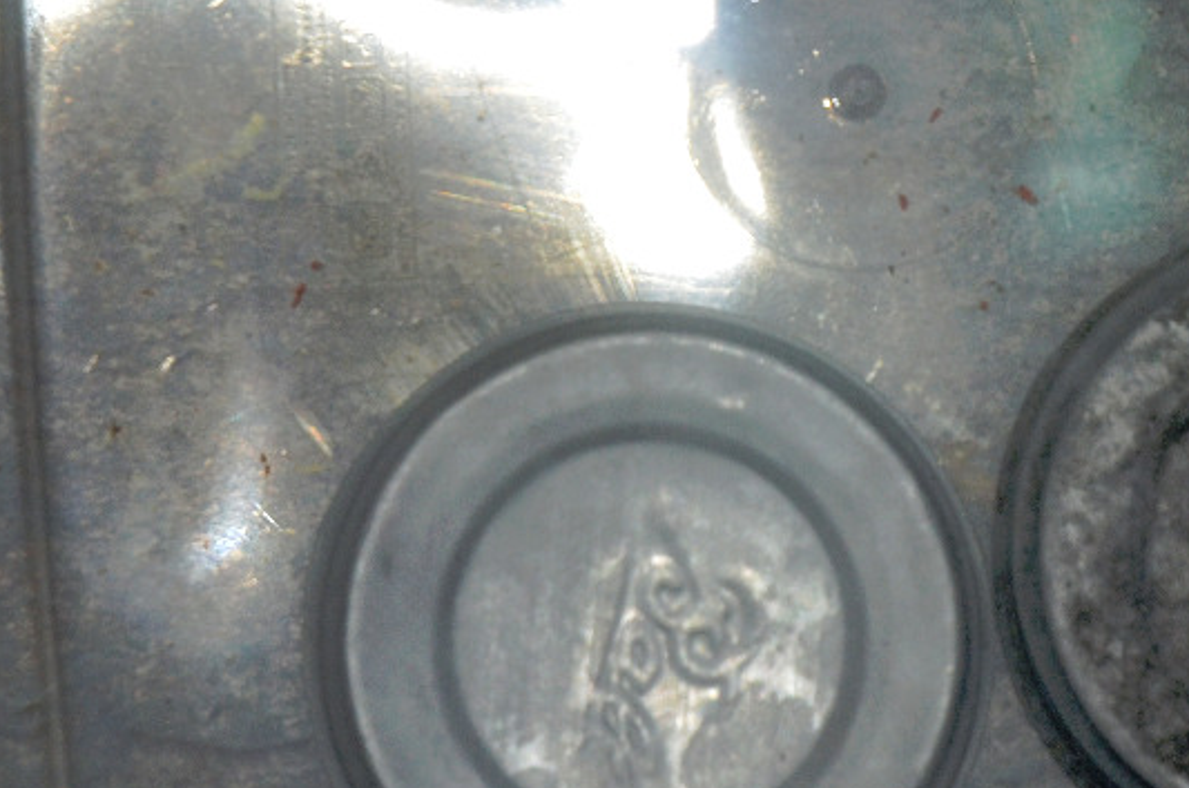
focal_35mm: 253
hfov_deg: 8.2
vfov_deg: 5.4
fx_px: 8323
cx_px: 881
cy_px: 114
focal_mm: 55
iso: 800
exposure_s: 1/60
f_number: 4.5
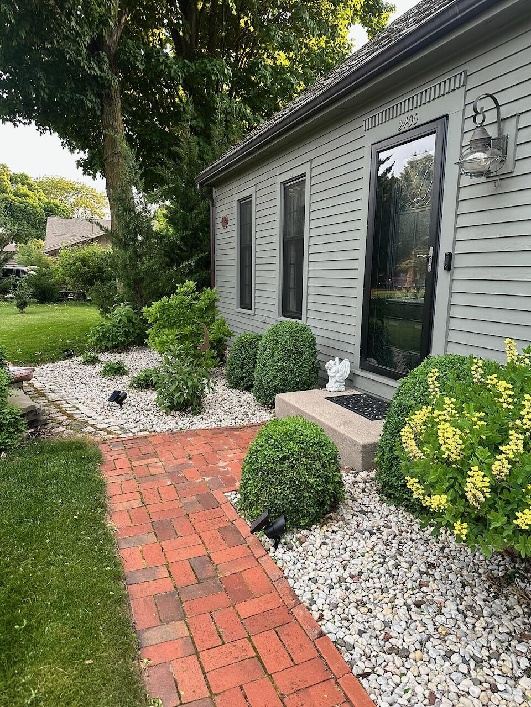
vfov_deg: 71.6
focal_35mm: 24
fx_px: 491
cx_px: 266
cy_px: 354
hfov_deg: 56.8
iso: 250
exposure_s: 1/70
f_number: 1.78
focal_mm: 6.86
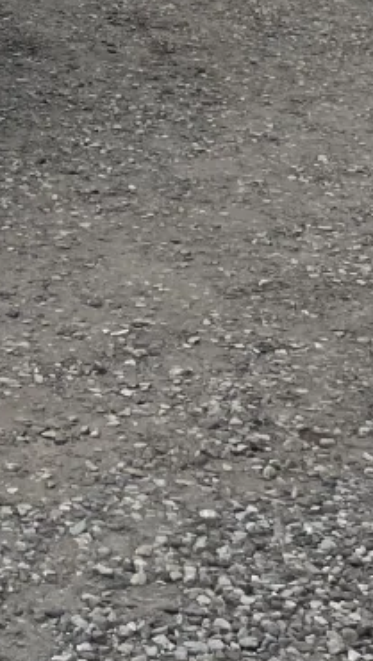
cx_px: -241
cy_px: -495
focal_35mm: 110
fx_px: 1932
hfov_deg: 10.5
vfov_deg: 16.5
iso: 32
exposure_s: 1/2506
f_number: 1.6
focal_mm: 4.2
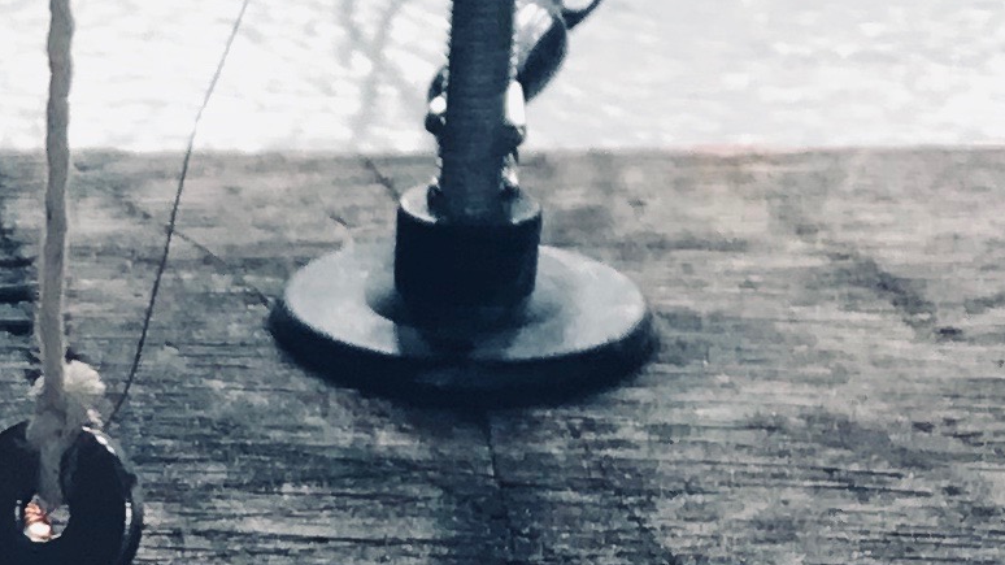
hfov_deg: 13.1
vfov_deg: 7.6
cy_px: 622
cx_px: -252
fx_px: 4236
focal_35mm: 159
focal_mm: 3.99
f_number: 1.8
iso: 40
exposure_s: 1/100
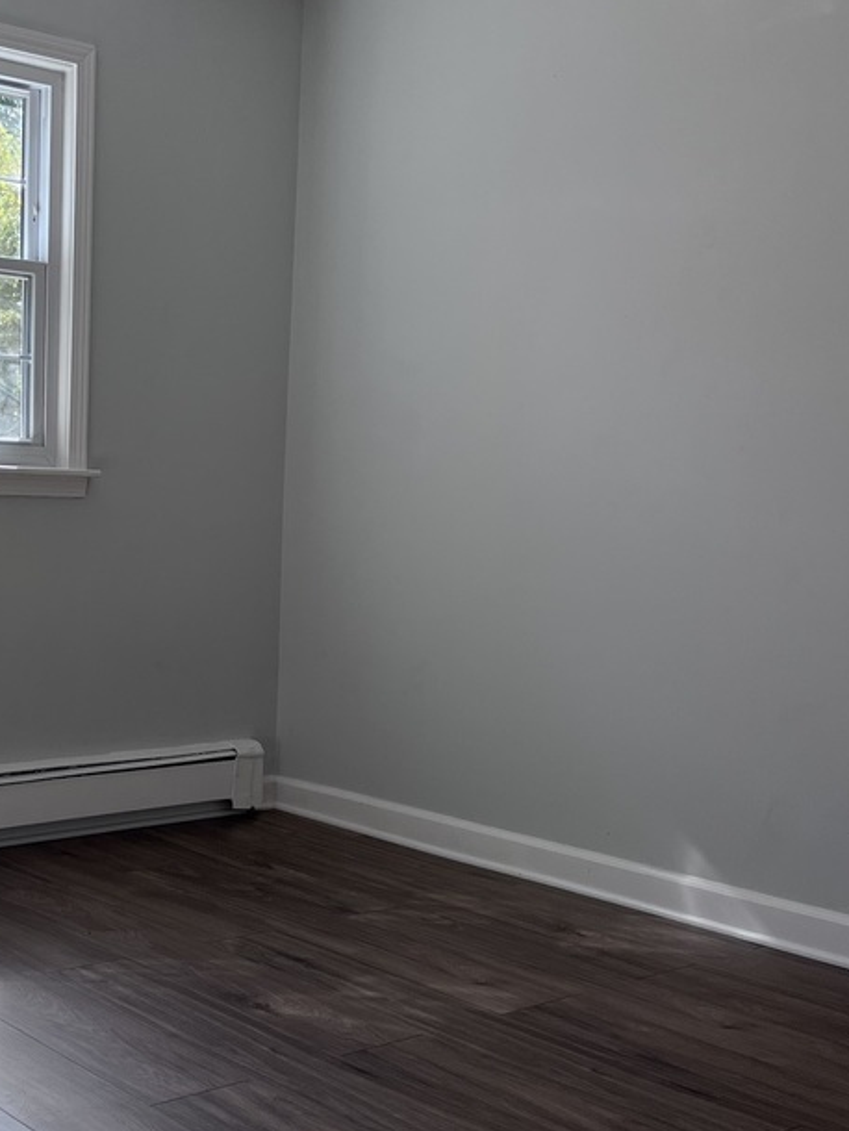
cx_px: 130
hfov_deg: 30.5
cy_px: 654
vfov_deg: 41.1
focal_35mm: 46
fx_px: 1503
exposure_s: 1/552
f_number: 1.5
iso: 50
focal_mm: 5.7
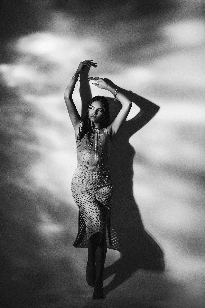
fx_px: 726
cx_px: 102
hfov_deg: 16.1
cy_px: 154
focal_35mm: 85
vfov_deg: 23.9
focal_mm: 85
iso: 1600
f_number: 1.8
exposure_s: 1/250
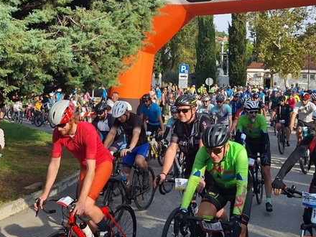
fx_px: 429
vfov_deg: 30.5
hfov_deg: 40.4
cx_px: 162
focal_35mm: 47
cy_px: 67
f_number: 1.8
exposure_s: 1/2075
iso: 40
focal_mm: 5.54
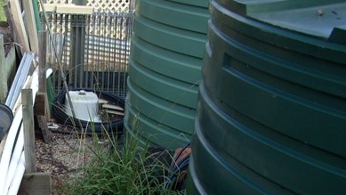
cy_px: 215
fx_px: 762
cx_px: 12
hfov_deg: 24.6
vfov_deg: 14.2
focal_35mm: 83
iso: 64
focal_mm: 6.2
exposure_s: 1/239
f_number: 2.8
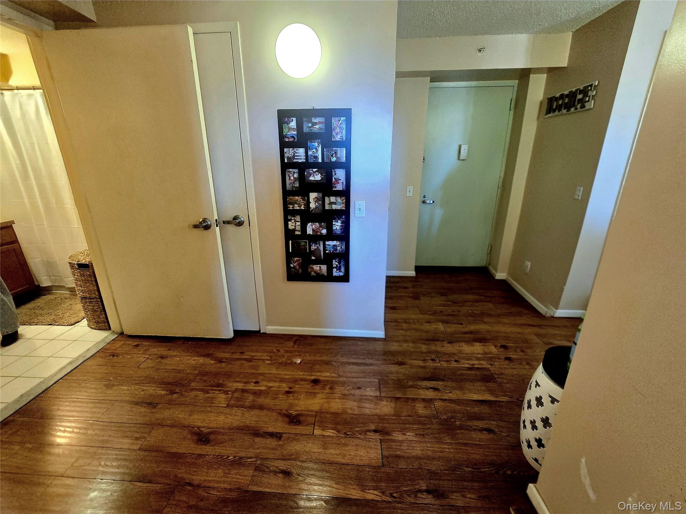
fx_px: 258
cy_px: 257
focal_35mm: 13
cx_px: 343
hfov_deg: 106.2
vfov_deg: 89.9
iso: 1000
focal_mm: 2.2
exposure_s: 1/60.2
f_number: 2.2
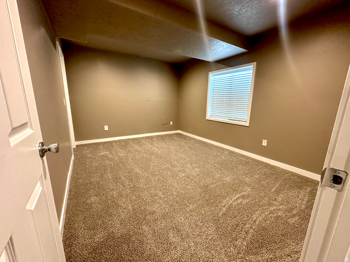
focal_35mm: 14
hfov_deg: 102.1
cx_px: 175
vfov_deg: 85.7
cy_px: 131
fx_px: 142
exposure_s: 1/60
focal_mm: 2.22
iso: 320
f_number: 2.2
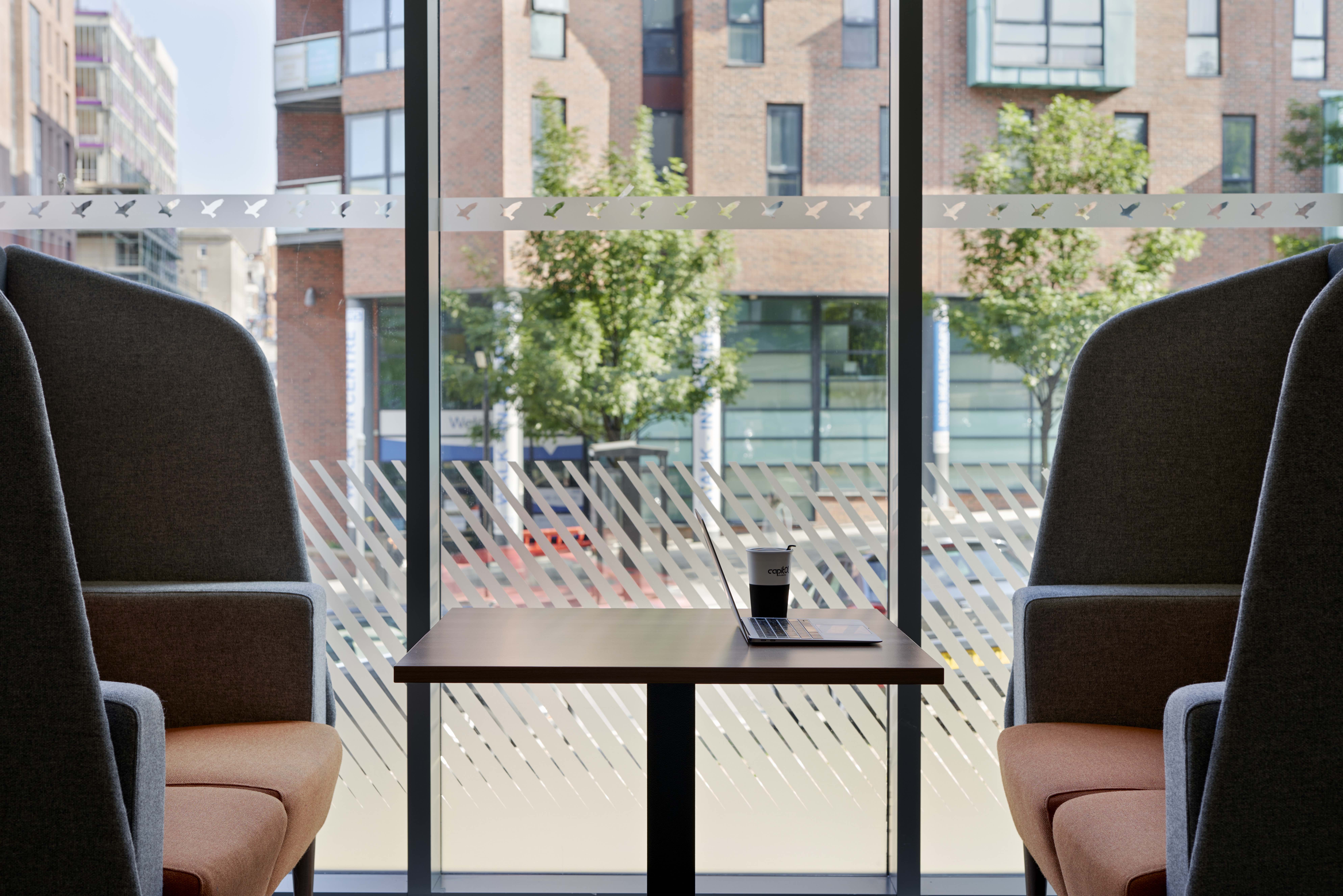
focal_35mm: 50
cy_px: 448
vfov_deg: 27.0
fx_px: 1865
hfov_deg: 39.6
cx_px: 672
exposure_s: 1/80
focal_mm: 50
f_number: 5.6
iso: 50
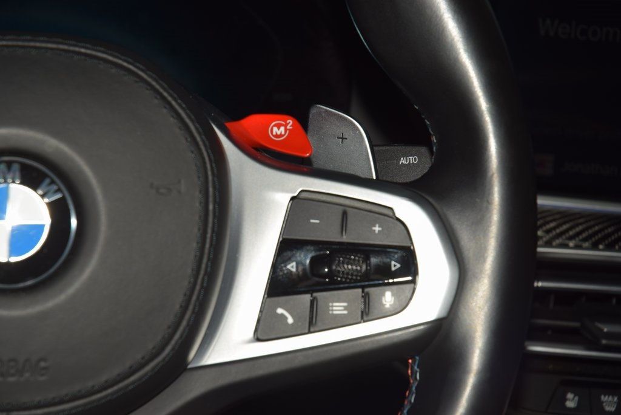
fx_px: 1811
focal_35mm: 105
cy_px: 208
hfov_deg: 19.5
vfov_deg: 13.0
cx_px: 310
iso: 100
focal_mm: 70
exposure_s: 1/125
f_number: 8
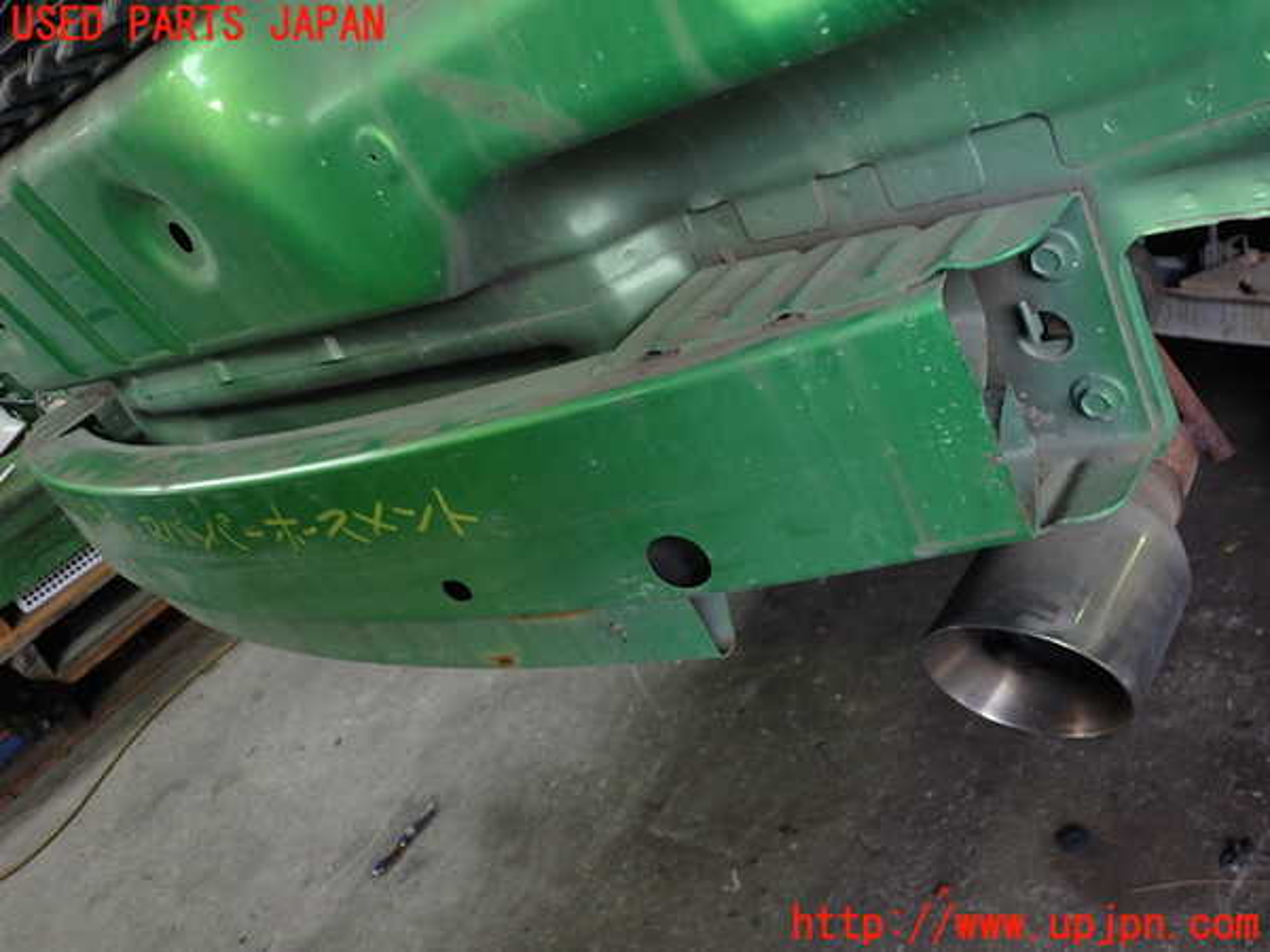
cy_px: 476
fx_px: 1101
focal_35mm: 30
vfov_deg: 46.8
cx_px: 635
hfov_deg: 60.0
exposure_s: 1/40
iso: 200
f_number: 2.3
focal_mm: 5.4
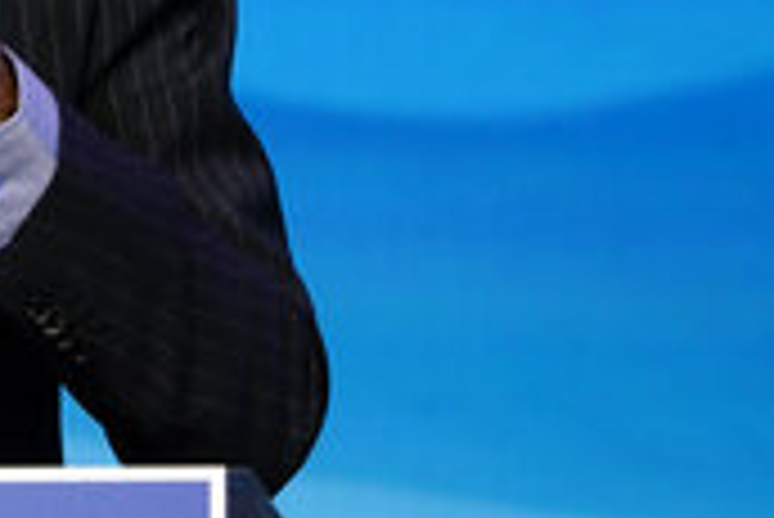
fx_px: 19796
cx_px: -338
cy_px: -245
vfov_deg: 1.5
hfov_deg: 2.2
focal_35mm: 920
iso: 1600
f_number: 5.6
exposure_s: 1/200
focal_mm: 309
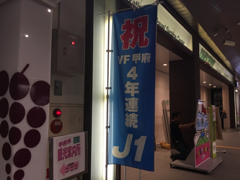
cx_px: 120
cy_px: 90
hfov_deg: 61.7
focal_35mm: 29
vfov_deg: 48.2
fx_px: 201
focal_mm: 4.15
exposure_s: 1/40
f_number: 2.2
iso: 32
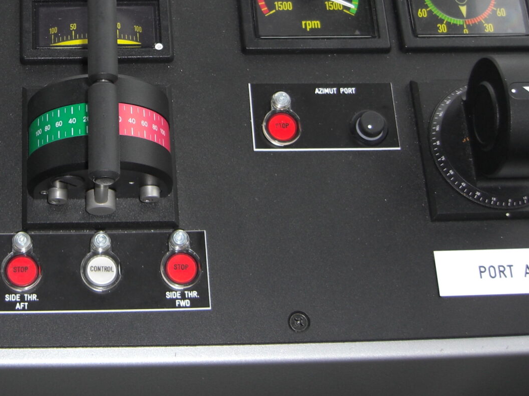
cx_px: 71
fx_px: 1131
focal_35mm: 74
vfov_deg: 19.5
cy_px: 28
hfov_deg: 25.6
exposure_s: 1/60
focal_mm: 7.9
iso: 100
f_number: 2.8
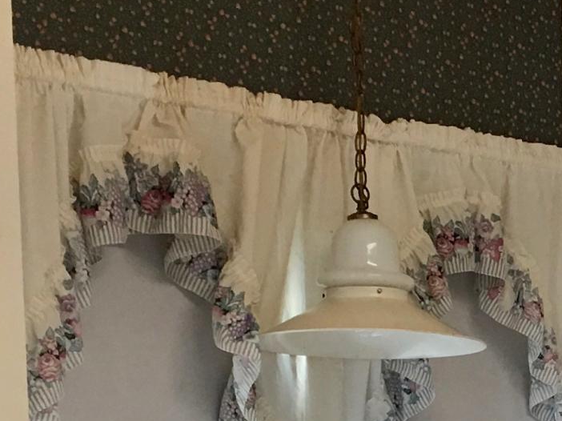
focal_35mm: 124
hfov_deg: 15.0
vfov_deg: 11.3
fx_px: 2012
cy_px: 678
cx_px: 778
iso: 32
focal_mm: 4.15
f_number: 2.2
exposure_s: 1/30
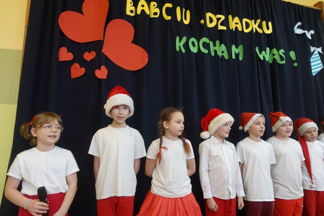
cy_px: 108
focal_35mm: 24
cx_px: 162
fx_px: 216
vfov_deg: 53.2
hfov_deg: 73.7
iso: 200
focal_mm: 8.8
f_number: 1.8
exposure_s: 1/30
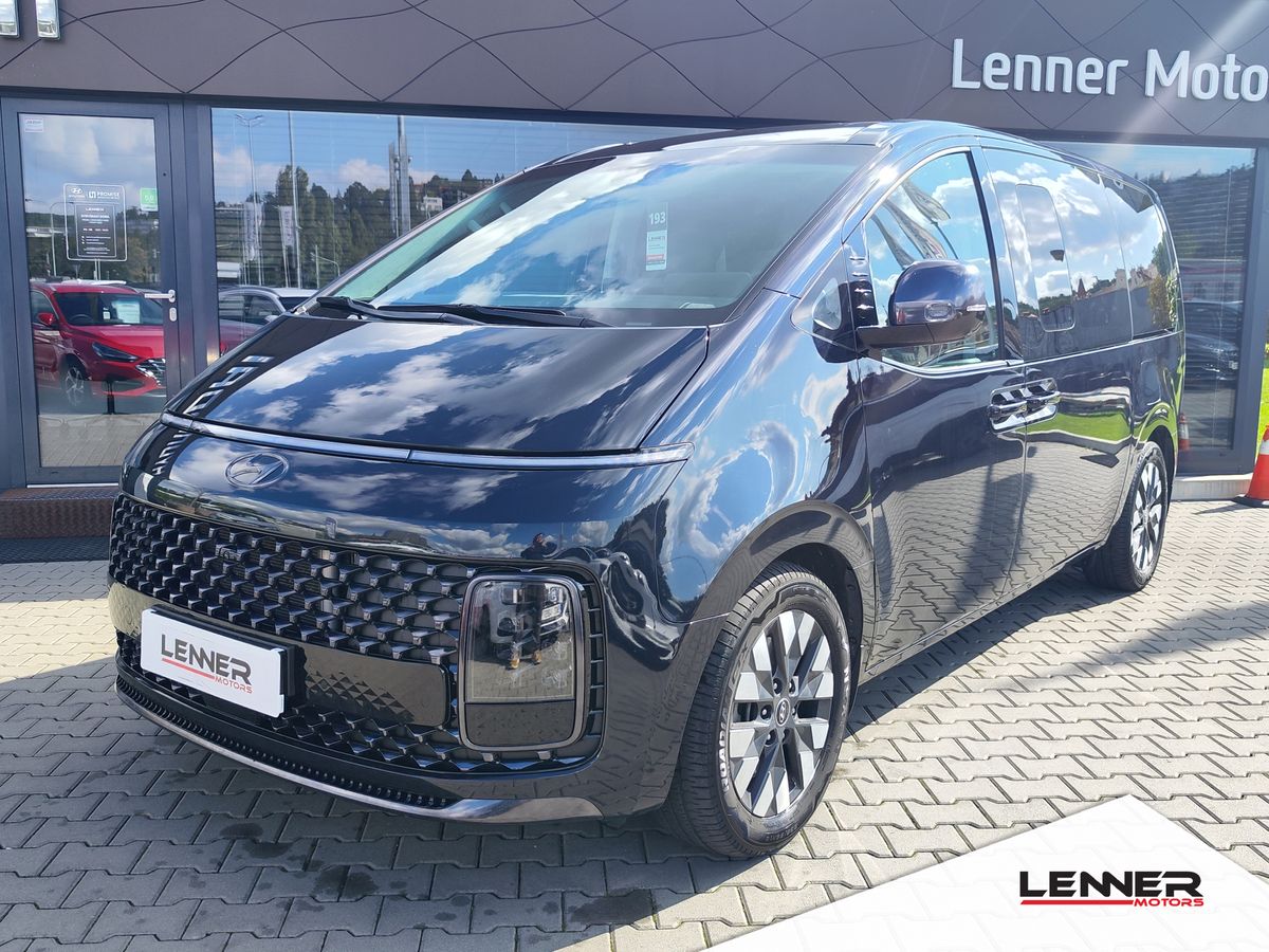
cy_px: 476
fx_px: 843
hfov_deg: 73.9
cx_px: 634
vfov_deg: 58.9
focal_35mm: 23
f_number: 1.69
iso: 90
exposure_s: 1/656
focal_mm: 7.01
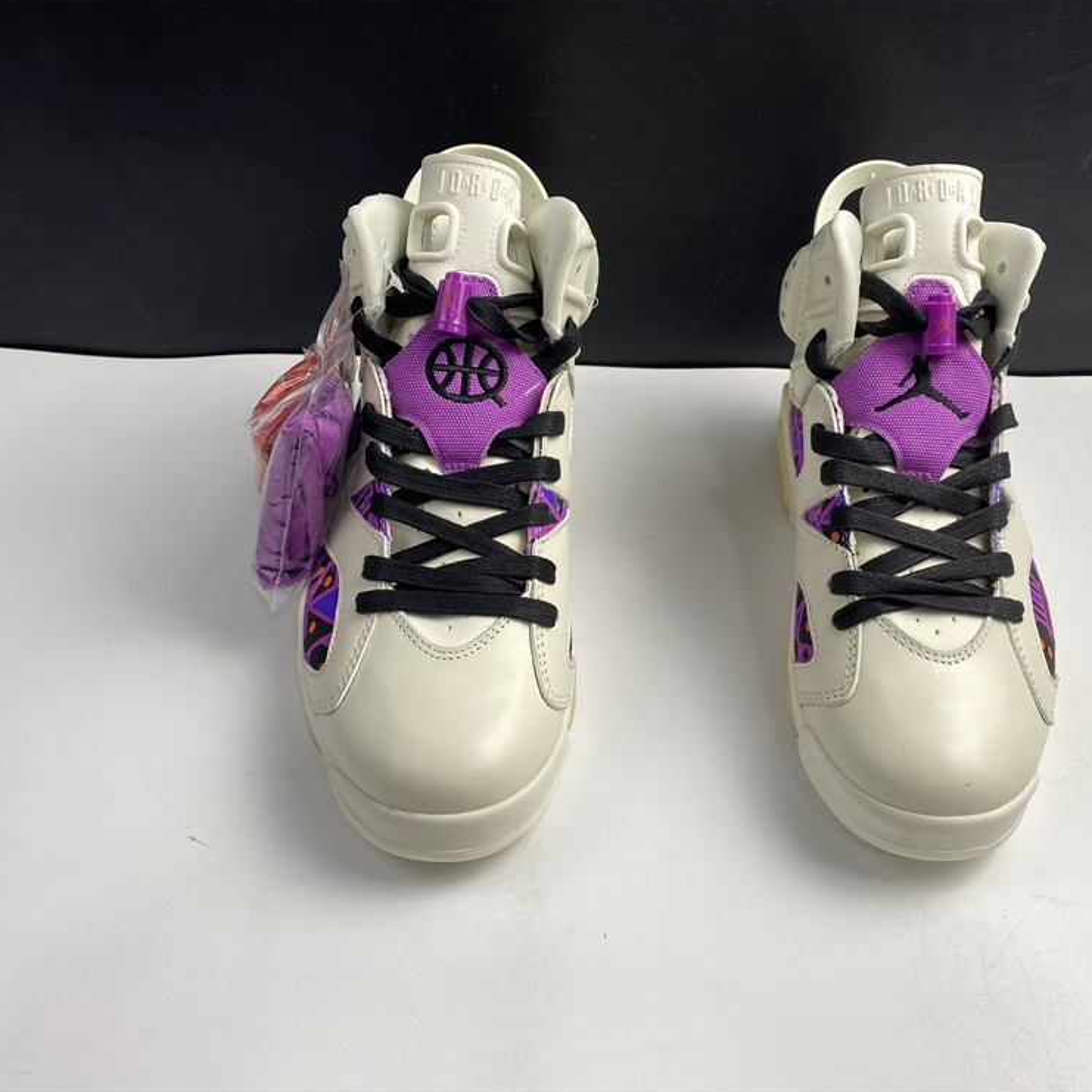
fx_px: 1106
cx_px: 663
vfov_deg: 52.5
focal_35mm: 31
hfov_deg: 52.1
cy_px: 542
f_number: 1.8
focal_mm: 4.25
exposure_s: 1/100
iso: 32
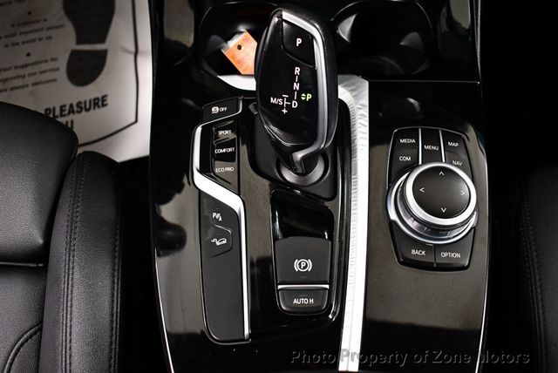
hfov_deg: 53.1
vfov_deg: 36.9
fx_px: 558
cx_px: 279
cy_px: 186
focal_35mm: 36
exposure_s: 1/80
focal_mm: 18
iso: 3200
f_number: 3.5
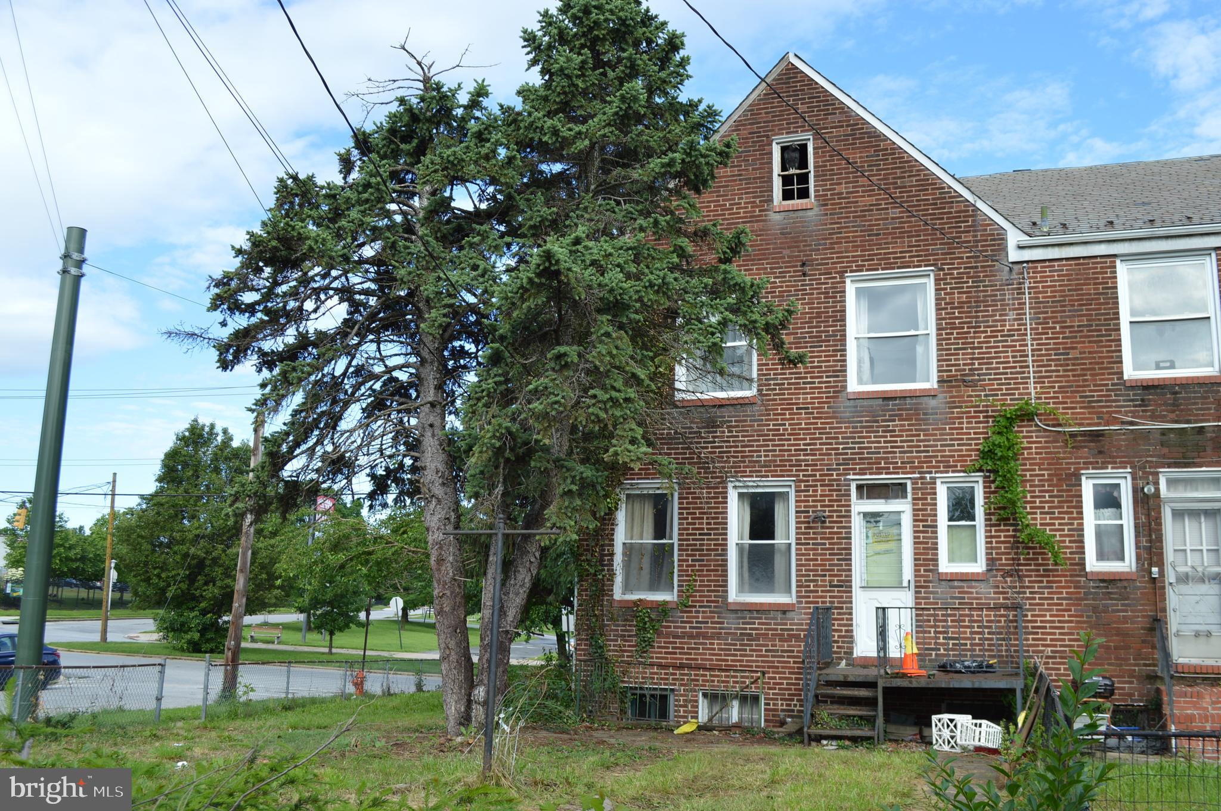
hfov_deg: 57.3
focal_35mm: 33
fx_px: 1118
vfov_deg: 39.9
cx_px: 610
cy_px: 406
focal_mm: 22
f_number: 6.3
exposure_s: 1/160
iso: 100
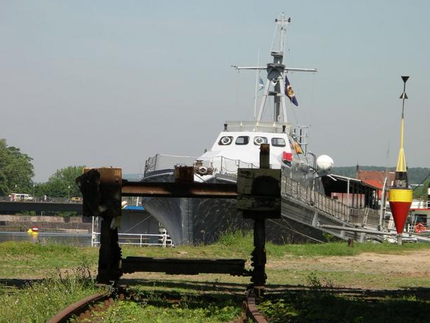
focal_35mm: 194
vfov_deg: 7.7
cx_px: 219
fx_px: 2410
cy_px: 158
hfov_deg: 10.2
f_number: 5.6
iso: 64
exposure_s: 1/500
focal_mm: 39
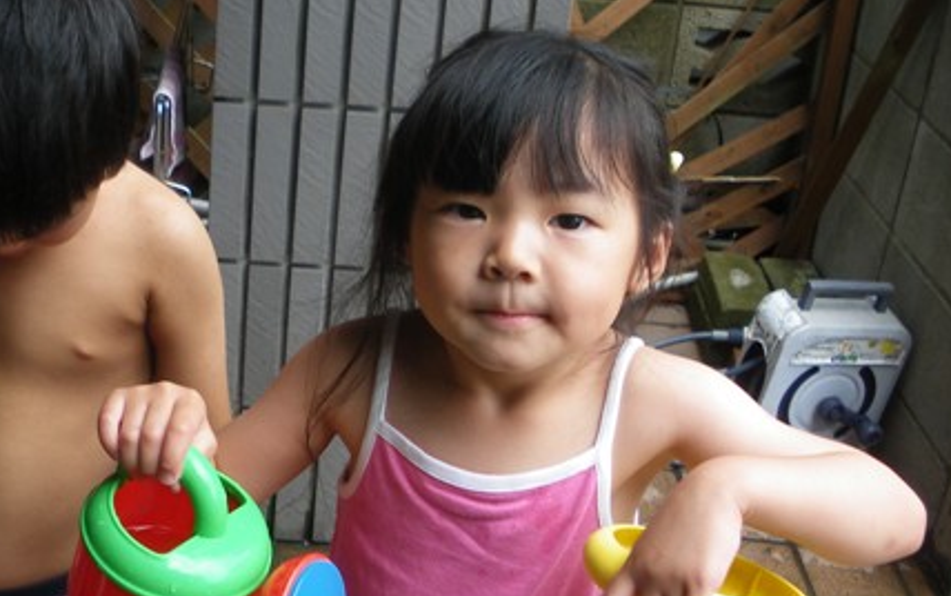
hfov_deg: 35.2
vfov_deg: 22.8
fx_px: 1478
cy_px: 318
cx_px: 300
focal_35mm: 57
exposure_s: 1/80
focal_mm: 6.3
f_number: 3.5
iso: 80
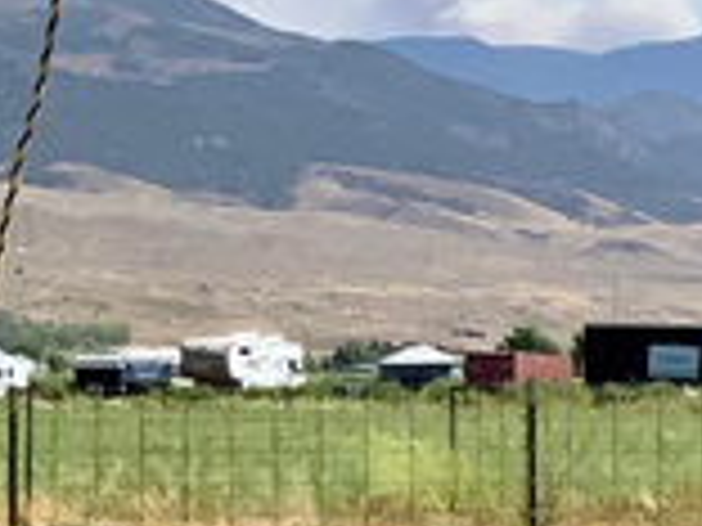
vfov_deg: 7.8
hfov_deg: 8.7
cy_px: 557
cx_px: 2043
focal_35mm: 190
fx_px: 3853
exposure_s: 1/2320
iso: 16
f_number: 1.8
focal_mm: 3
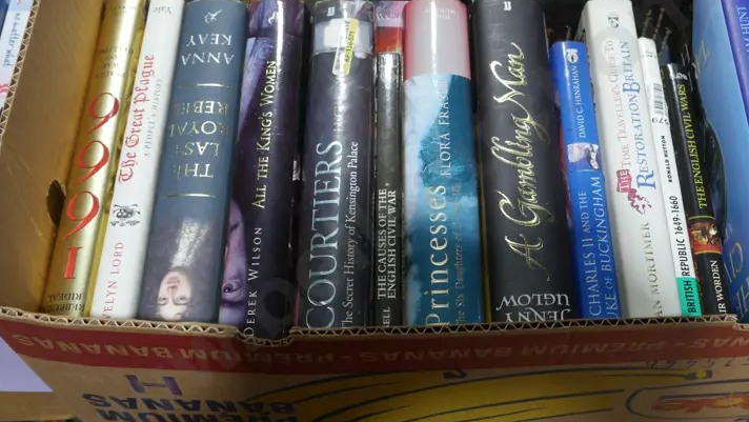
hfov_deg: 43.2
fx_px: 934
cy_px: 145
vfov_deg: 25.3
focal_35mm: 47
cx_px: 488
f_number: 4
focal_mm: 15
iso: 200
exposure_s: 1/60
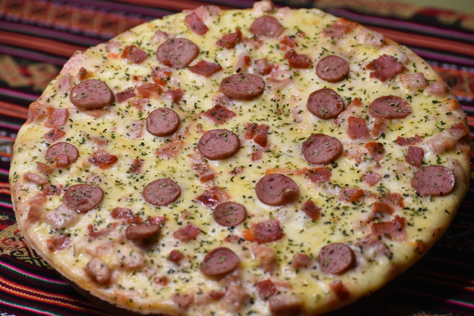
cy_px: 155
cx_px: 235
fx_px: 2449
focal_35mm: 186
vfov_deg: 7.4
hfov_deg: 11.1
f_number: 5.6
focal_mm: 120
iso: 1600
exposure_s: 1/320
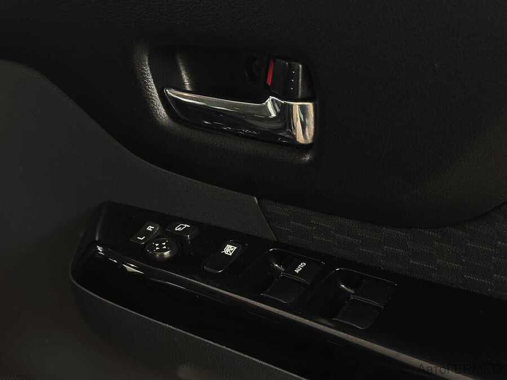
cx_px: 254
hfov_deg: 39.7
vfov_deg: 30.3
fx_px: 703
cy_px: 190
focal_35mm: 48
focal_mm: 6.86
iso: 500
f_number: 1.78
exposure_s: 1/33
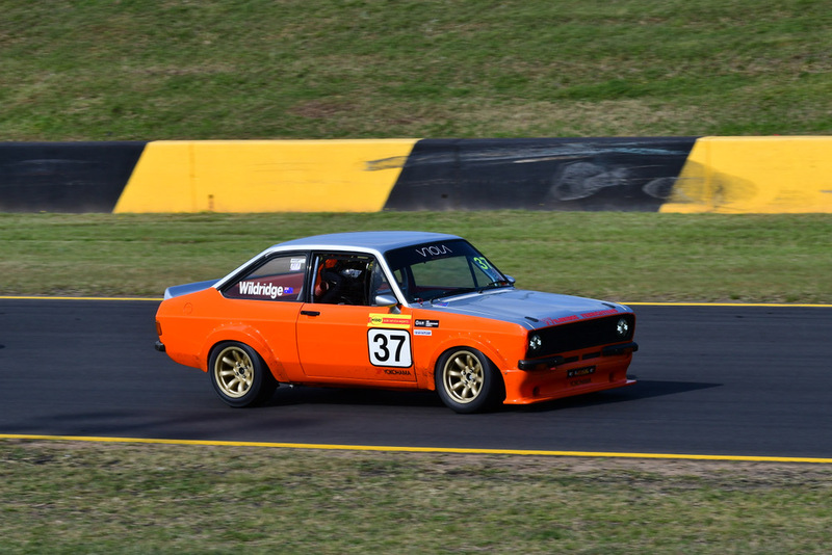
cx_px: 416
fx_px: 6935
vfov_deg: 4.6
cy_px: 278
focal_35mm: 300
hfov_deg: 6.9
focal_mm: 200
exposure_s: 1/640
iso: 500
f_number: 13
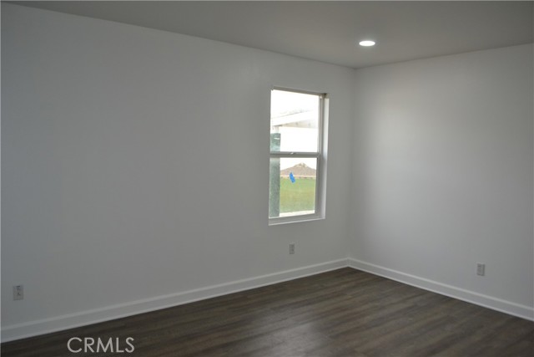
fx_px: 401
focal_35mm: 27
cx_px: 267
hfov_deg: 67.4
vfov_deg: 48.0
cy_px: 178
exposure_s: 1/125
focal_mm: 18
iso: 400
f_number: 4
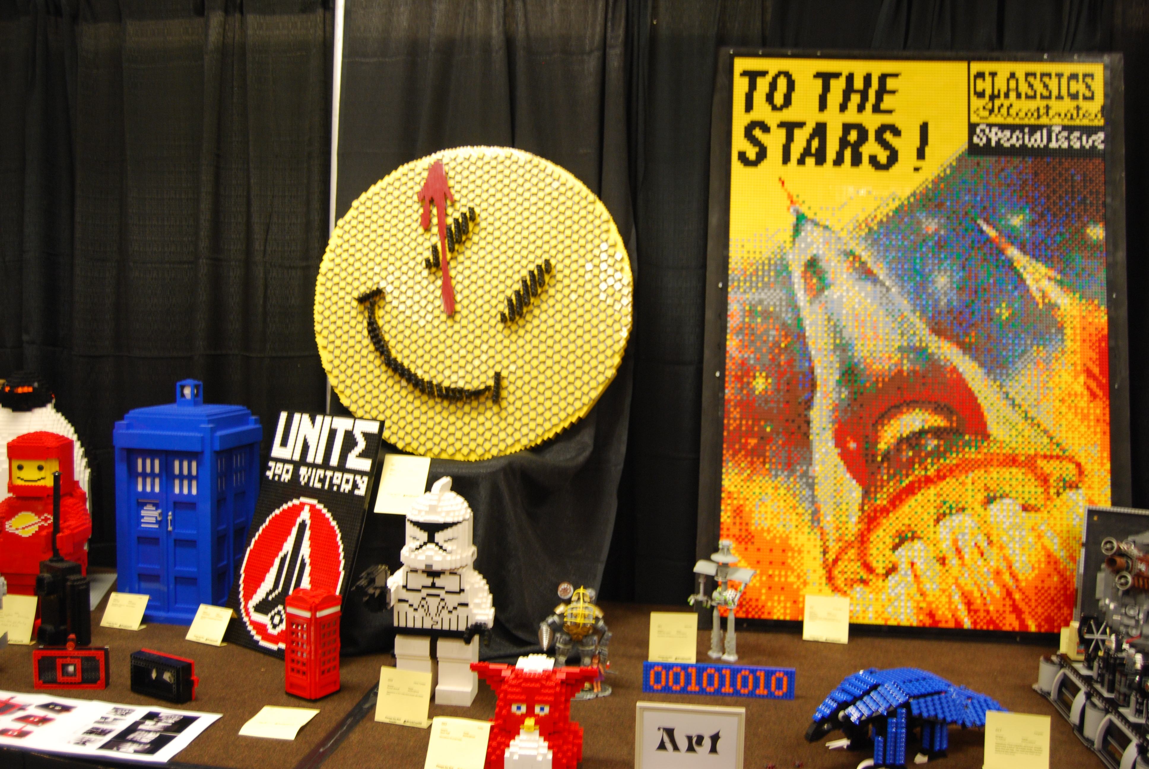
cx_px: 574
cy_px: 384
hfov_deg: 61.9
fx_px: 959
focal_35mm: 30
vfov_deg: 43.7
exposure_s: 1/10
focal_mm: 20
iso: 400
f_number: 3.8
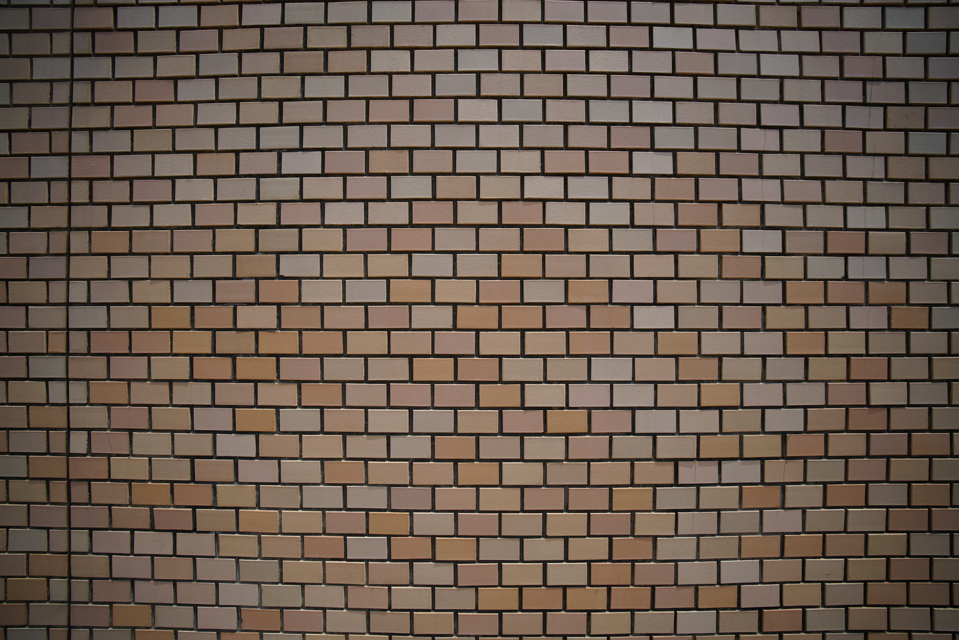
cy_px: 320
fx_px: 320
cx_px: 480
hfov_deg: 112.6
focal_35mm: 12
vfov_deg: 90.0
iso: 200
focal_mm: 12
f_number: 8
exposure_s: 1/500
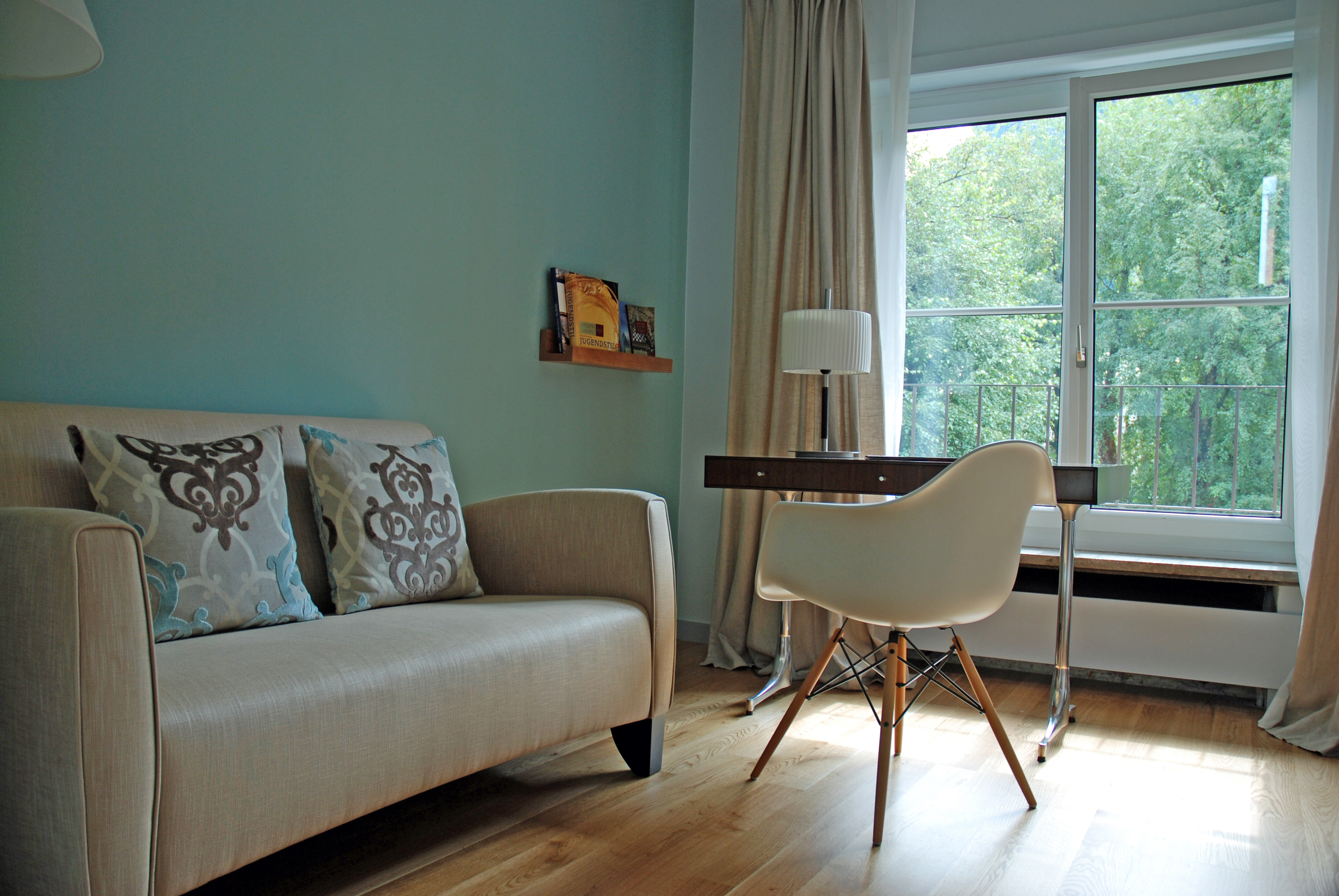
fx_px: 1005
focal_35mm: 27
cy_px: 448
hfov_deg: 67.3
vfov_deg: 48.0
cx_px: 670
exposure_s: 1/50
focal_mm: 18
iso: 125
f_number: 4.5
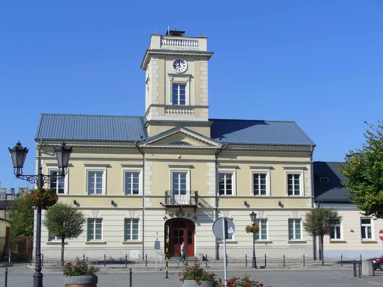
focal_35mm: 54
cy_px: 144
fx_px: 597
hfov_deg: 35.5
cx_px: 192
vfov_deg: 27.0
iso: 80
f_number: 6.2
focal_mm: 8.9
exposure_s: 1/400
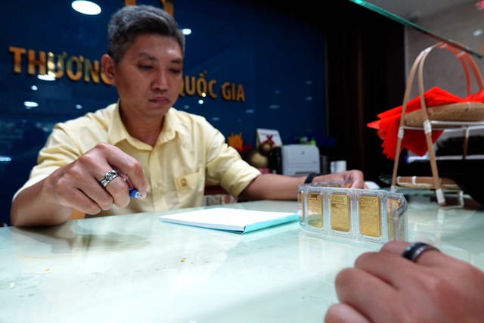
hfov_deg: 73.7
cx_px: 242
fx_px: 323
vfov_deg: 53.2
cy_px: 162
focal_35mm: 24
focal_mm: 8.8
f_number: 2.4
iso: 800
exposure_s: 1/125
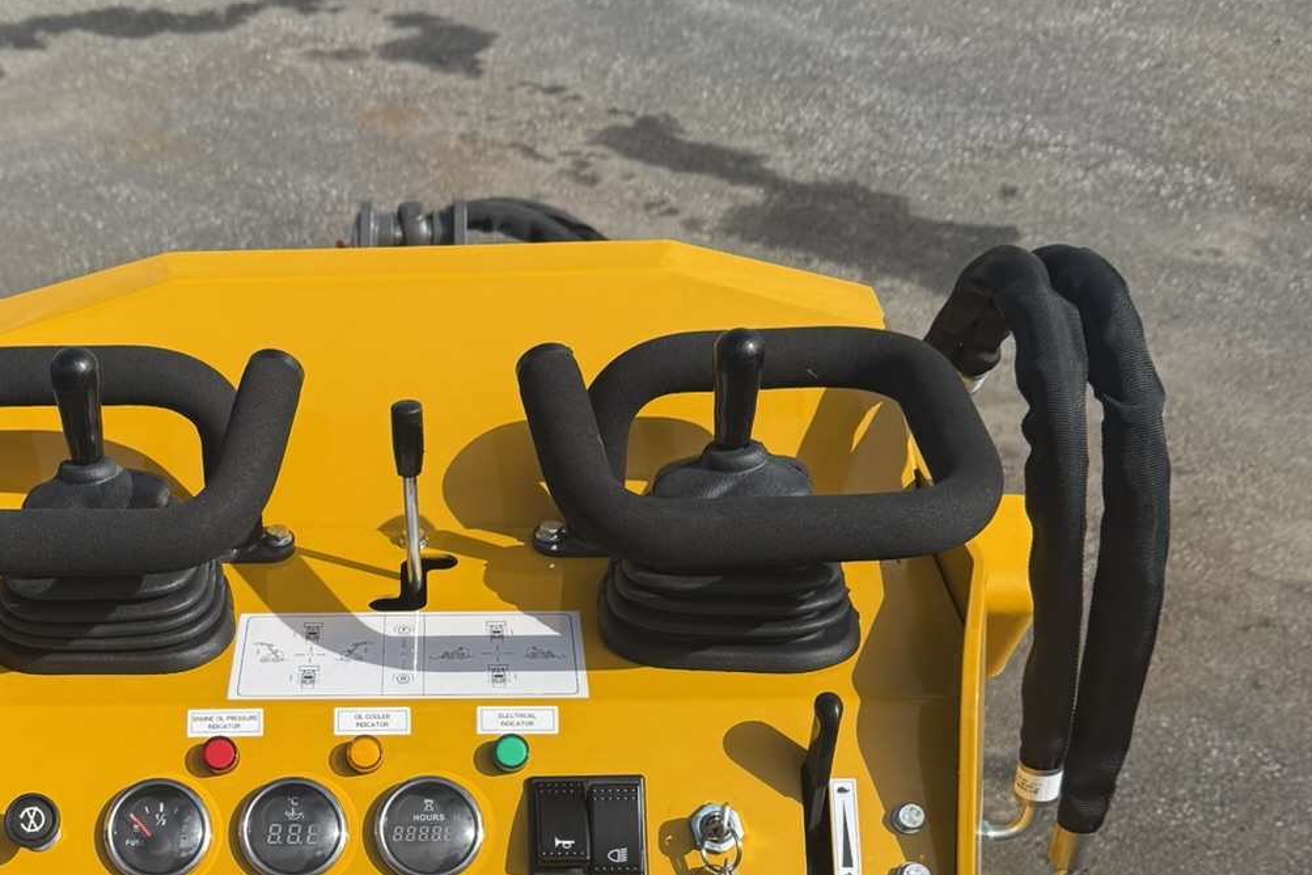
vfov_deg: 25.5
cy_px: 811
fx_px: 1859
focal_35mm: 51
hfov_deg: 37.8
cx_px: 314
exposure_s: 1/6711
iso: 80
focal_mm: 6.76
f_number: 1.78
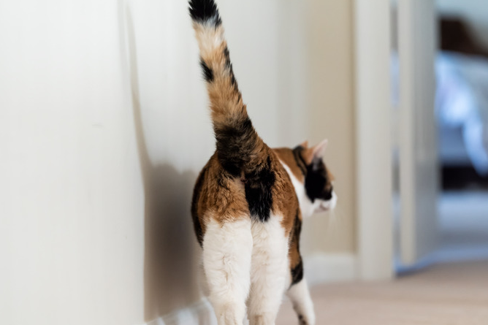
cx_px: 266
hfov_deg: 14.1
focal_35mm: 146
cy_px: 186
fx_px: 1979
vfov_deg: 9.4
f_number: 2.8
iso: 2000
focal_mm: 125
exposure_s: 1/250
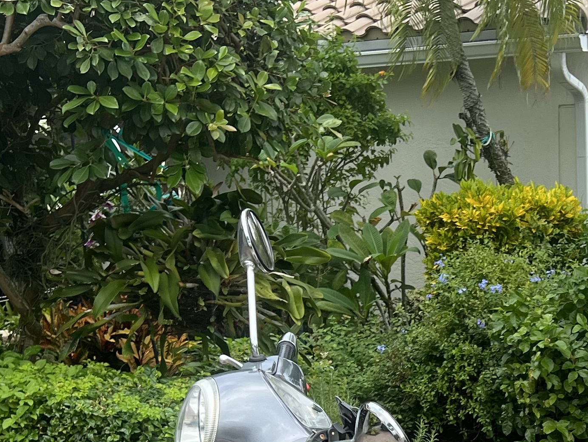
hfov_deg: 24.6
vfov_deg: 18.2
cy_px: 567
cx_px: 572
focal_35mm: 76
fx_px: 1291
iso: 50
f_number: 1.5
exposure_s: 1/1112
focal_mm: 5.7
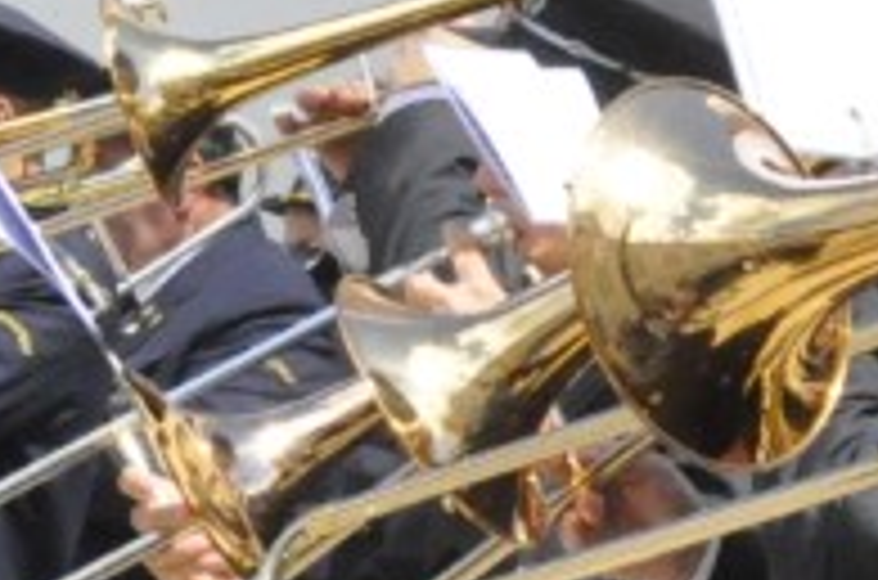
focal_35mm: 312
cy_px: 202
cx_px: -941
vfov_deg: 4.4
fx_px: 7590
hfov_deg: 6.4
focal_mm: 35
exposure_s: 1/1600
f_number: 20
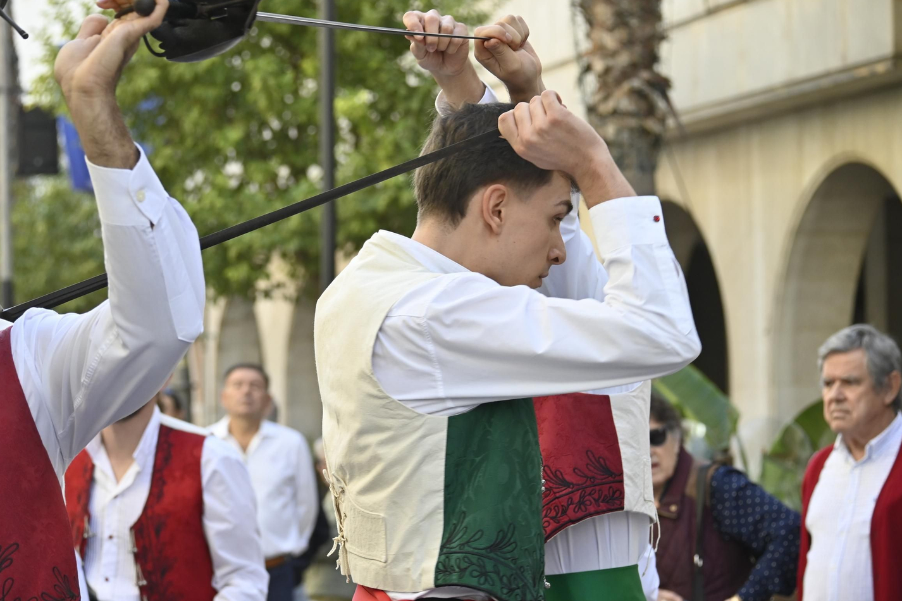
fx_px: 3457
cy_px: 333
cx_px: 407
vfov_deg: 9.9
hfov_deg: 14.9
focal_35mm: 138
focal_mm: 82
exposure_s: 1/400
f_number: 5.6
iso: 500
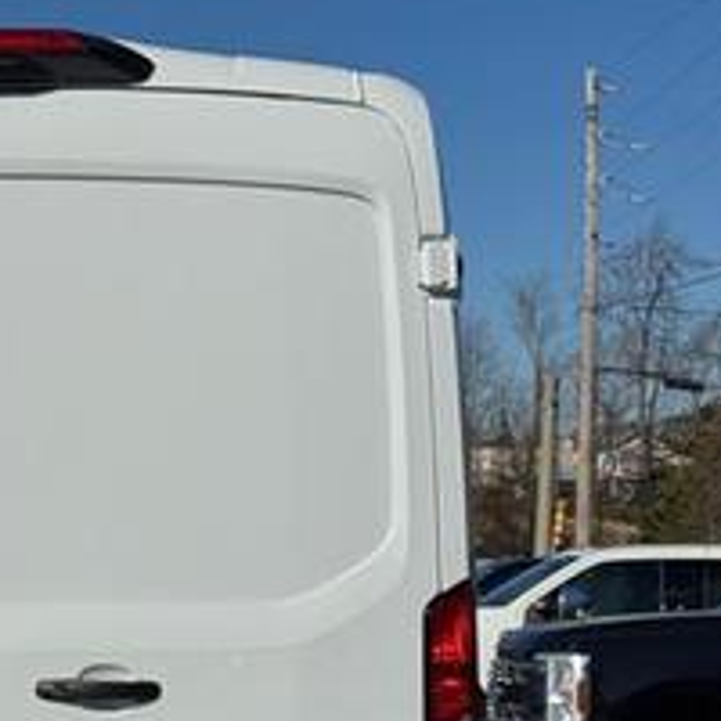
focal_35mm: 107
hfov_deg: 16.0
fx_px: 2521
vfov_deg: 16.2
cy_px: 570
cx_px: 11
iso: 50
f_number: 1.78
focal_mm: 6.76
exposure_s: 1/15385
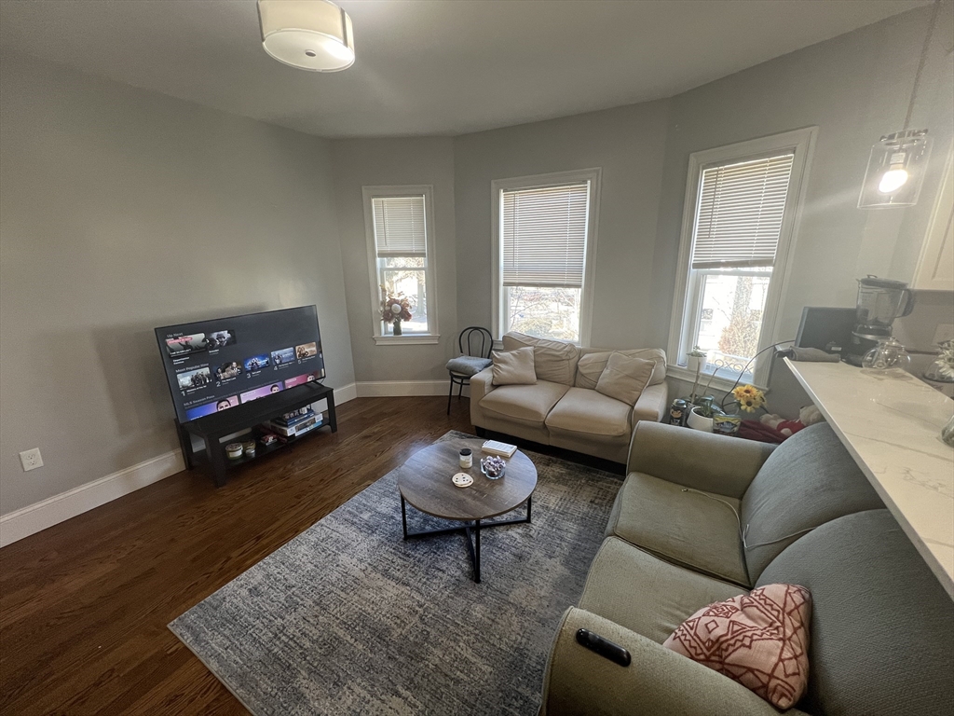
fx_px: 358
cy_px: 358
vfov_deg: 89.9
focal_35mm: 13
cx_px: 477
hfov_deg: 106.2
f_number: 1.8
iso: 160
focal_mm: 1.57
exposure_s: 1/120
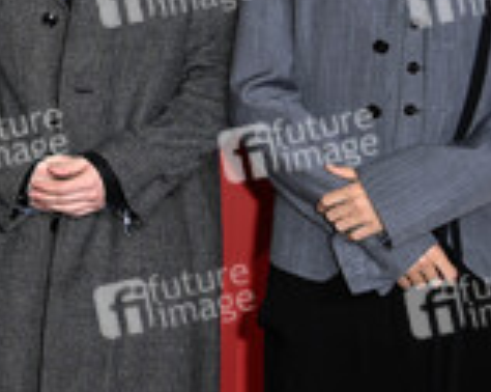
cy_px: 68
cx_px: -95
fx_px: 1553
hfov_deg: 17.2
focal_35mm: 107
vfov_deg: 14.3
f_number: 5.6
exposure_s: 1/250
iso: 1000
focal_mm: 40
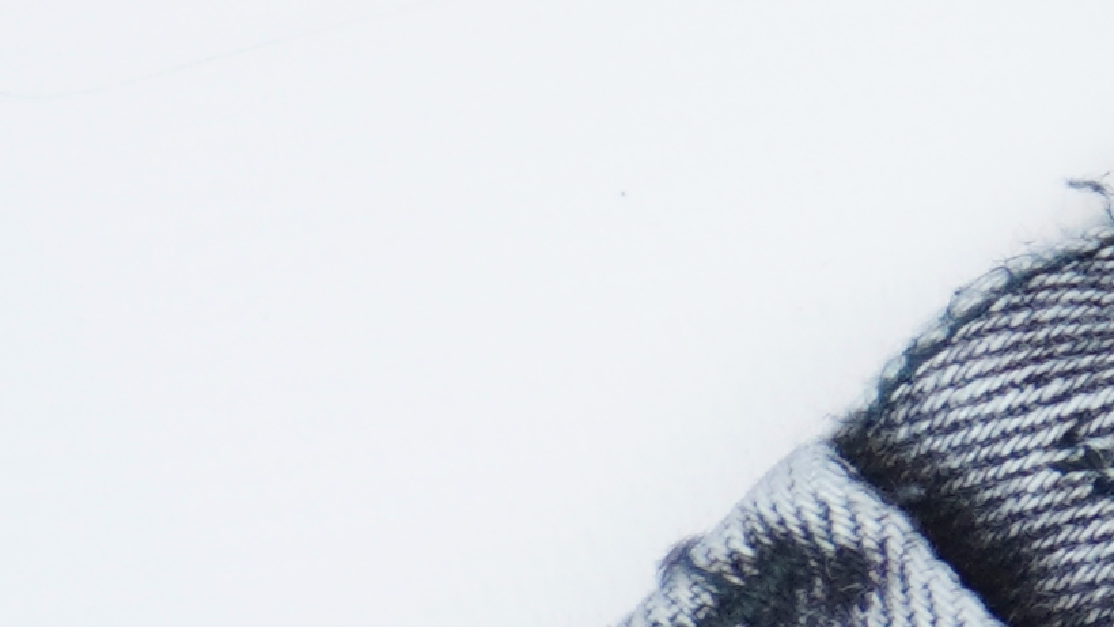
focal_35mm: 276
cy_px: -173
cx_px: 2890
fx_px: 8152
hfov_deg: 7.2
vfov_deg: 4.4
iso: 125
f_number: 4.5
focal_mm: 24
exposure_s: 1/40
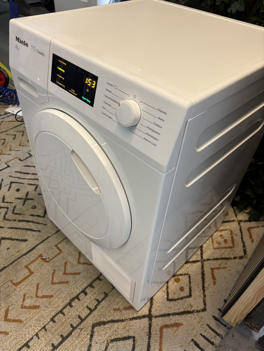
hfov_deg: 53.1
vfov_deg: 67.3
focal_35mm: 26
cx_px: 132
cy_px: 176
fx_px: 264
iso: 125
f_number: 1.6
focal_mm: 5.96
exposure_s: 1/50
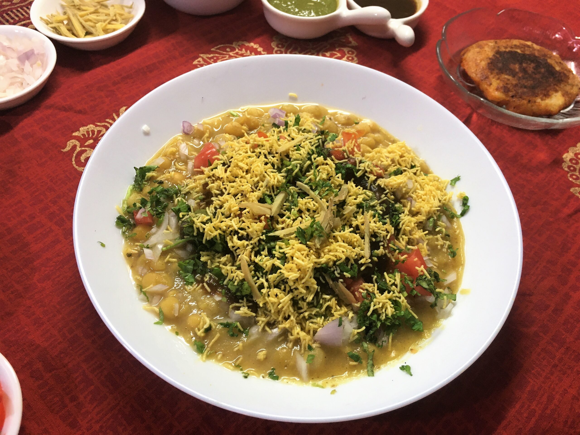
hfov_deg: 61.7
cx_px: 290
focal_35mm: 29
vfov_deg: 48.2
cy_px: 218
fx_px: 486
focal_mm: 4.15
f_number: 2.2
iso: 64
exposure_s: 1/33
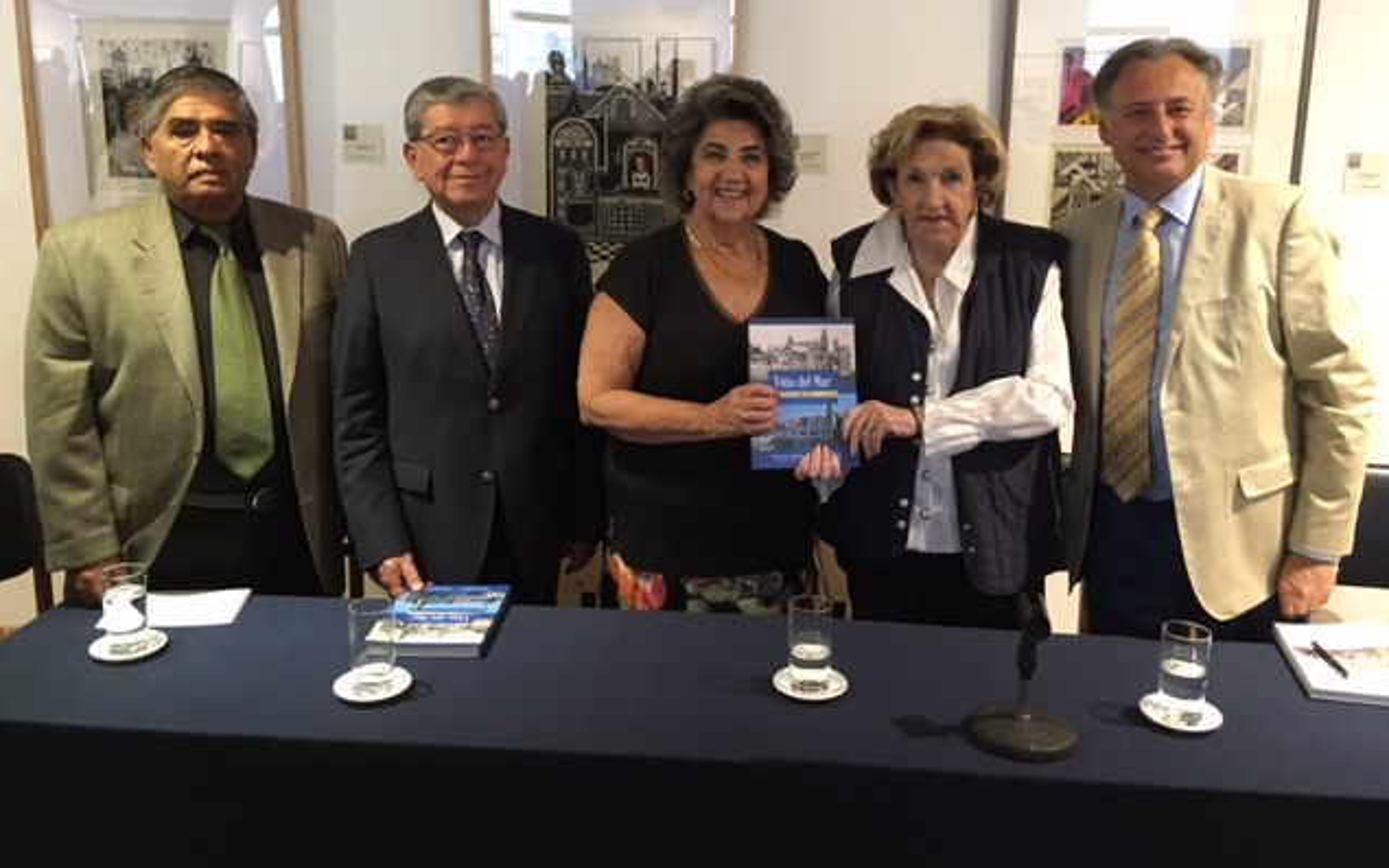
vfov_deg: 40.4
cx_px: 698
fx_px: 1174
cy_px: 348
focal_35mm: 31
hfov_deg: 61.2
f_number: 2.2
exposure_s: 1/20
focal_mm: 4.15
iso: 200
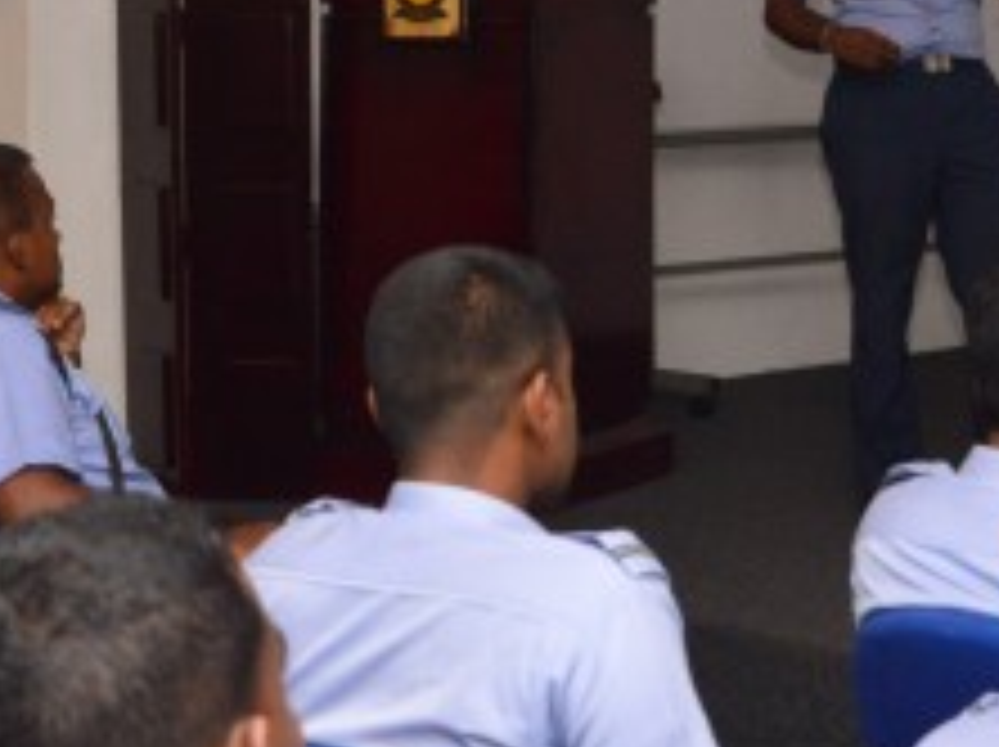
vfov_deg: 14.6
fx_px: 2883
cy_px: 20
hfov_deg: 19.2
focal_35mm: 100
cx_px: 945
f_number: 5
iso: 800
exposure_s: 1/125
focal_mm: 22
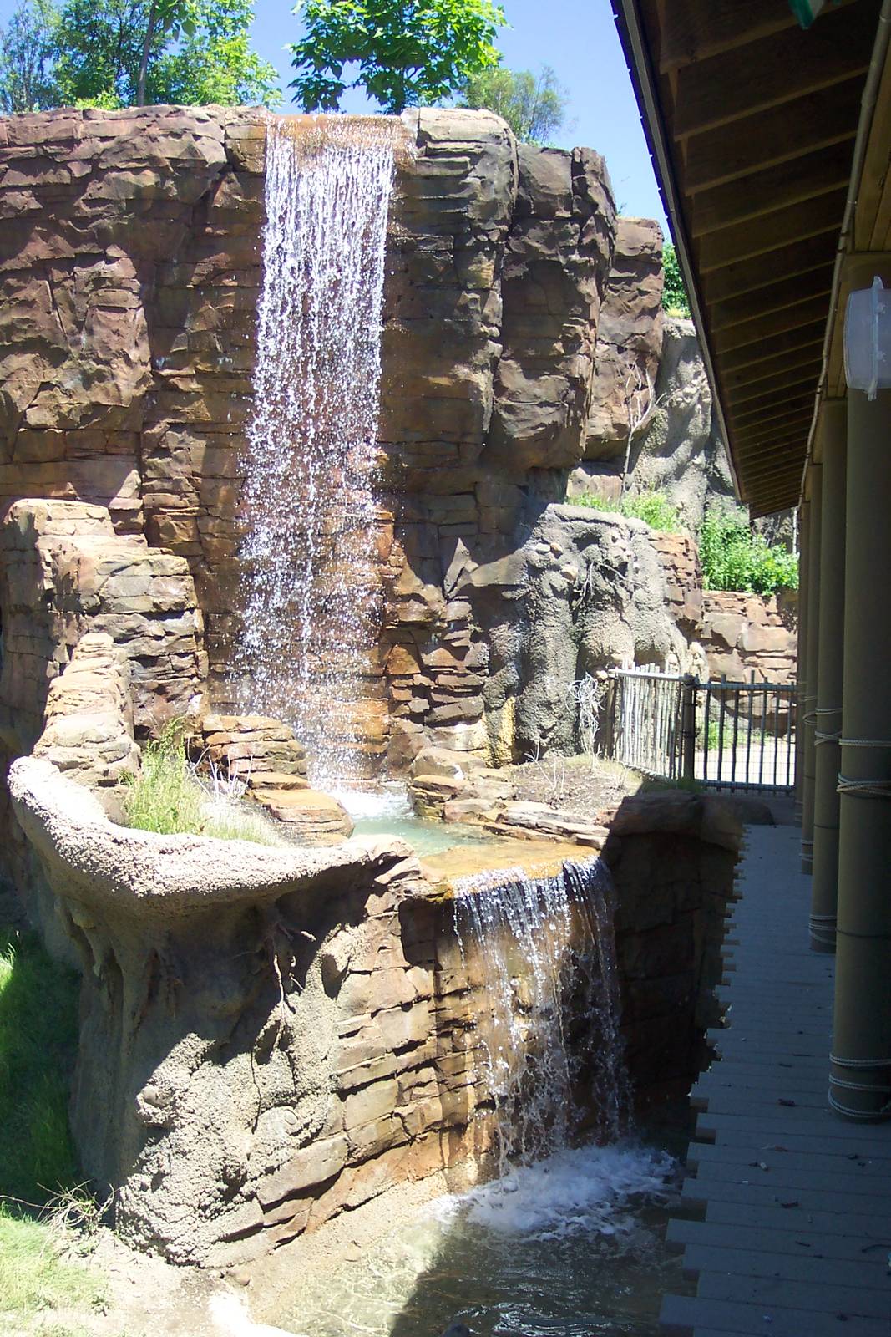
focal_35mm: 38
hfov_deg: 35.1
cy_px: 668
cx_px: 446
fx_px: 1410
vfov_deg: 50.7
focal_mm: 8
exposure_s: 1/700
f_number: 2.8
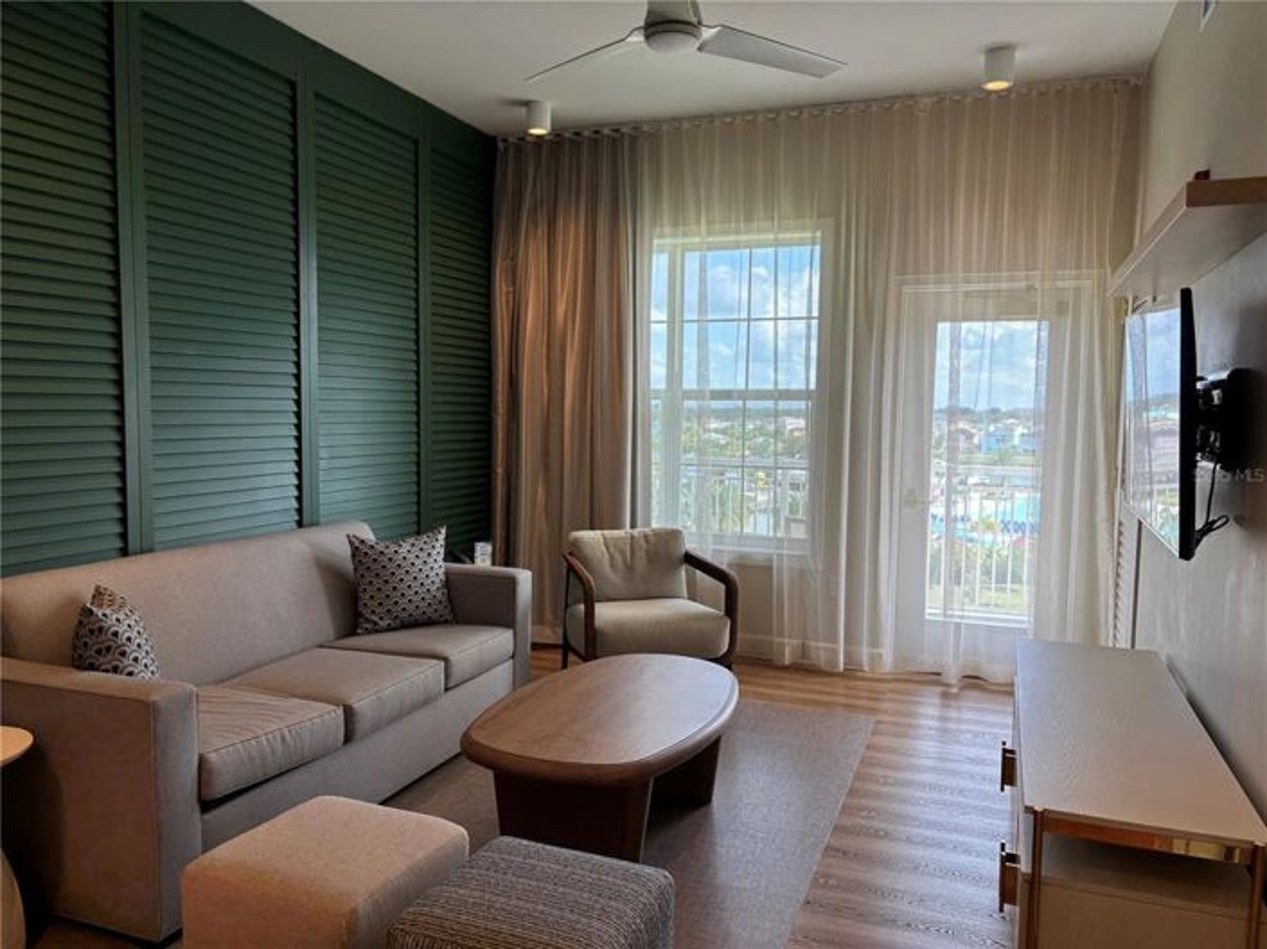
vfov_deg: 53.0
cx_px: 634
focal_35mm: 26
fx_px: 951
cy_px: 474
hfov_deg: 67.3
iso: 40
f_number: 1.6
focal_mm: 5.96
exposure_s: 1/159
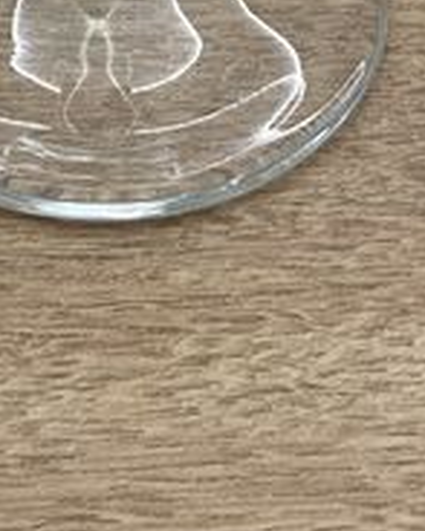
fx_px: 2172
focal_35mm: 138
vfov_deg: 12.3
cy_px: -534
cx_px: -78
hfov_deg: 11.0
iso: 125
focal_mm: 4.25
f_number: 1.8
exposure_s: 1/50
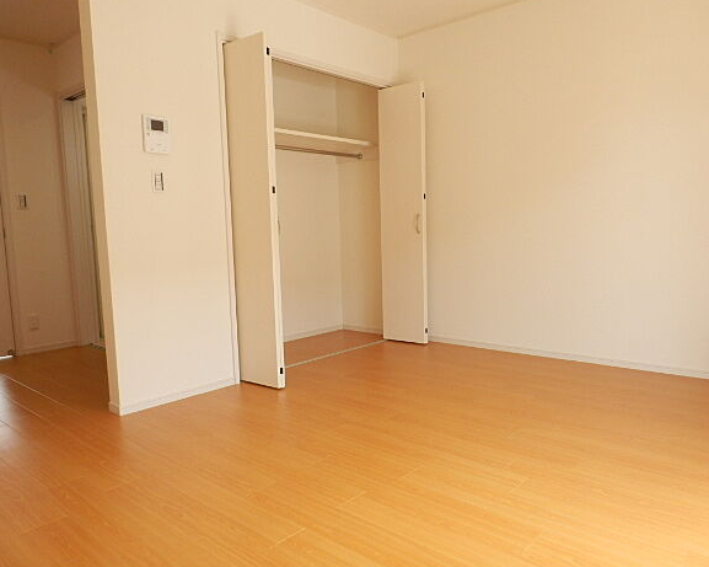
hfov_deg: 66.1
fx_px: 545
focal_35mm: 26
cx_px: 355
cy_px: 290
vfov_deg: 54.9
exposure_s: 1/60
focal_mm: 4.2
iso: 200
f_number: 3
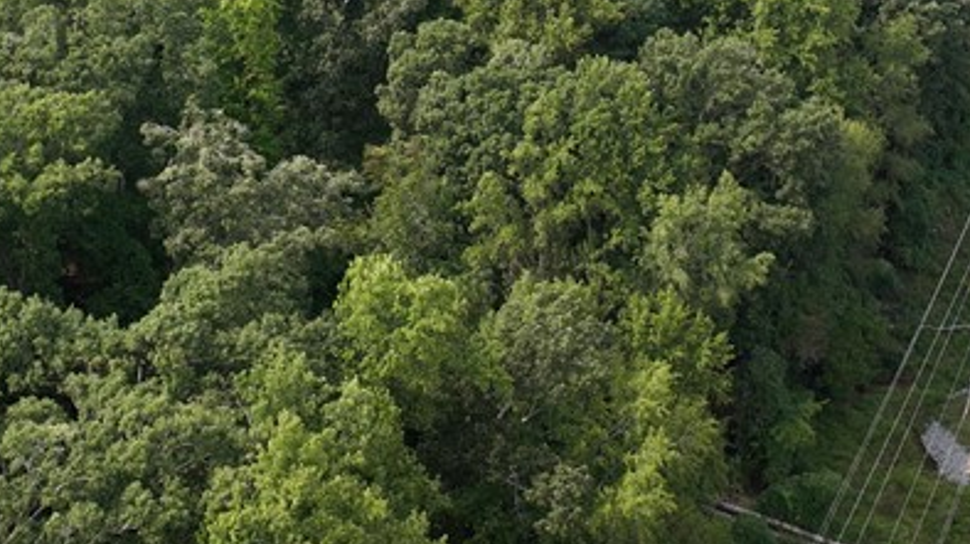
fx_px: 1748
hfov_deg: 31.0
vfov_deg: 17.2
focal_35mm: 68
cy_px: -28
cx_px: 441
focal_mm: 12.29
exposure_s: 1/160
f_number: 2.8
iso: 100
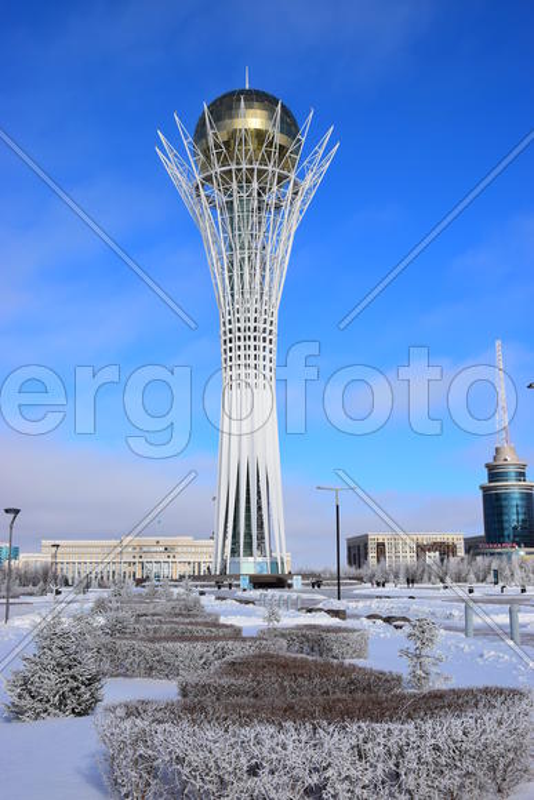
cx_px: 267
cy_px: 400
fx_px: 867
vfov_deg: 49.5
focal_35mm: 39
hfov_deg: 34.2
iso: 100
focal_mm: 26
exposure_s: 1/320
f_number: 9
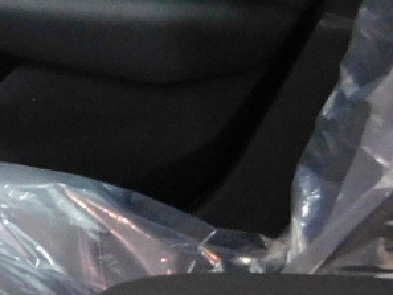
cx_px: -566
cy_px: 290
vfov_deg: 11.8
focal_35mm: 124
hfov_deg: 12.4
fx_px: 1408
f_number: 3
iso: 400
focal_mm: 4
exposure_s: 1/8
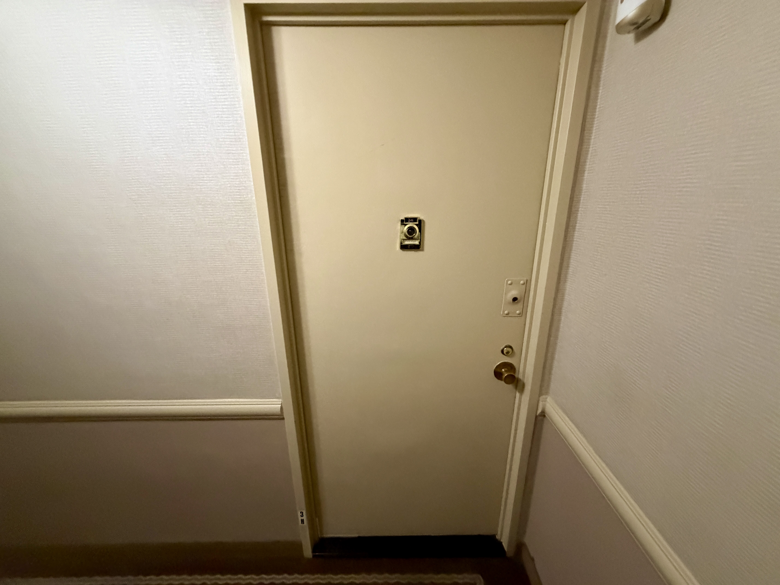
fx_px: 315
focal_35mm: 14
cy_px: 292
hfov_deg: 102.1
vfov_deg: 85.7
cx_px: 390
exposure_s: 1/60
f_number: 2.2
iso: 1000
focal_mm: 2.22
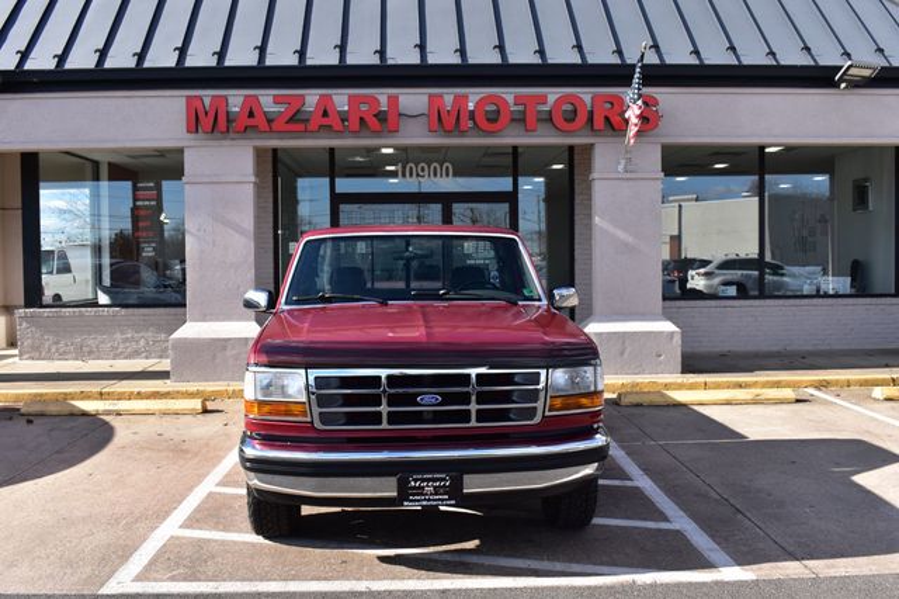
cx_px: 450
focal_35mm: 36
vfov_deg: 36.8
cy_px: 300
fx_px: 898
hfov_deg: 53.2
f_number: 11
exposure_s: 1/320
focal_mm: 24
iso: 400
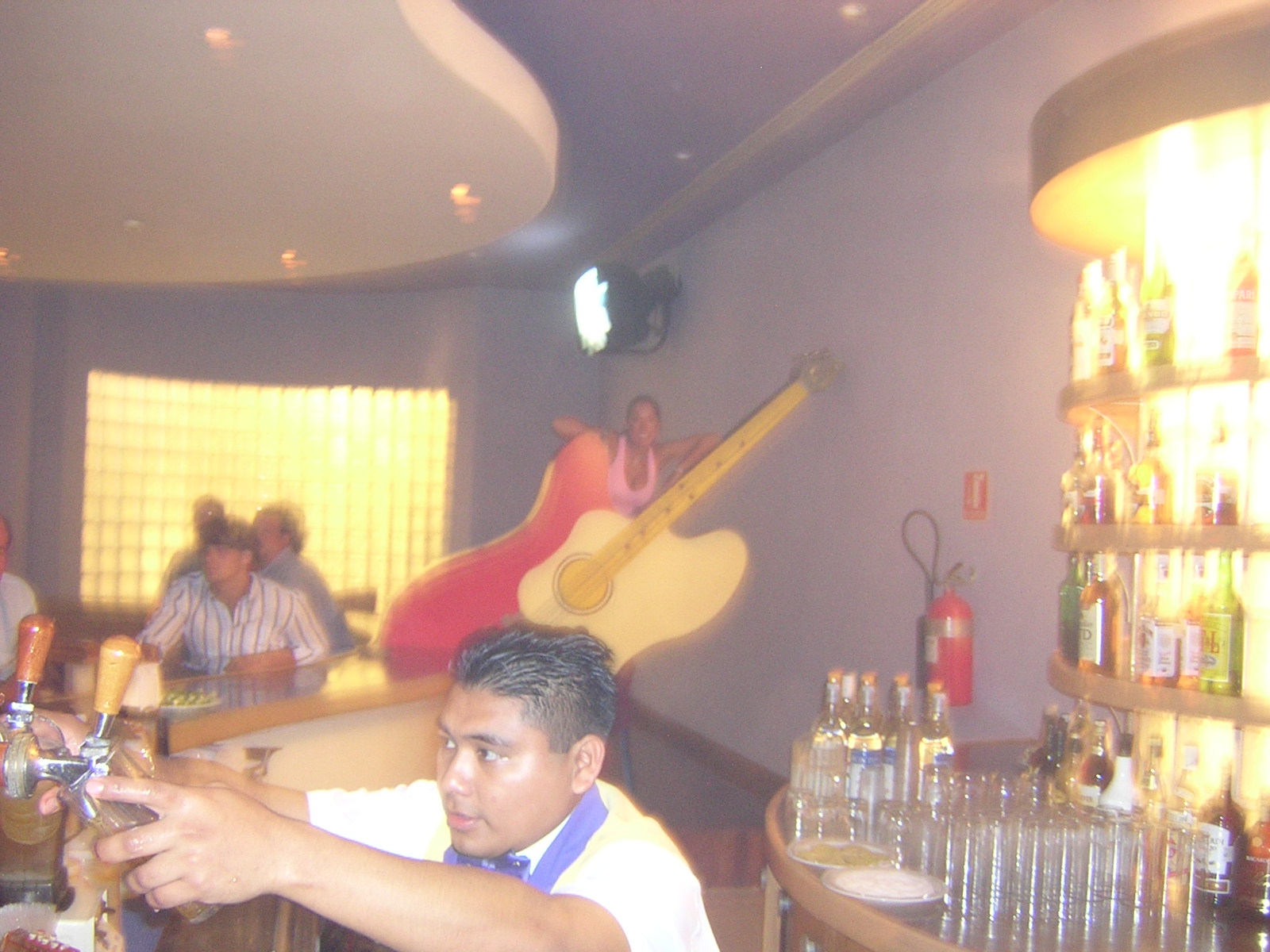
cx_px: 635
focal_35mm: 36
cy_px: 476
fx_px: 1321
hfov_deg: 51.4
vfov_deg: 39.7
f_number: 2.6
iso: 400
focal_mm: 4.7
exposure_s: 1.98
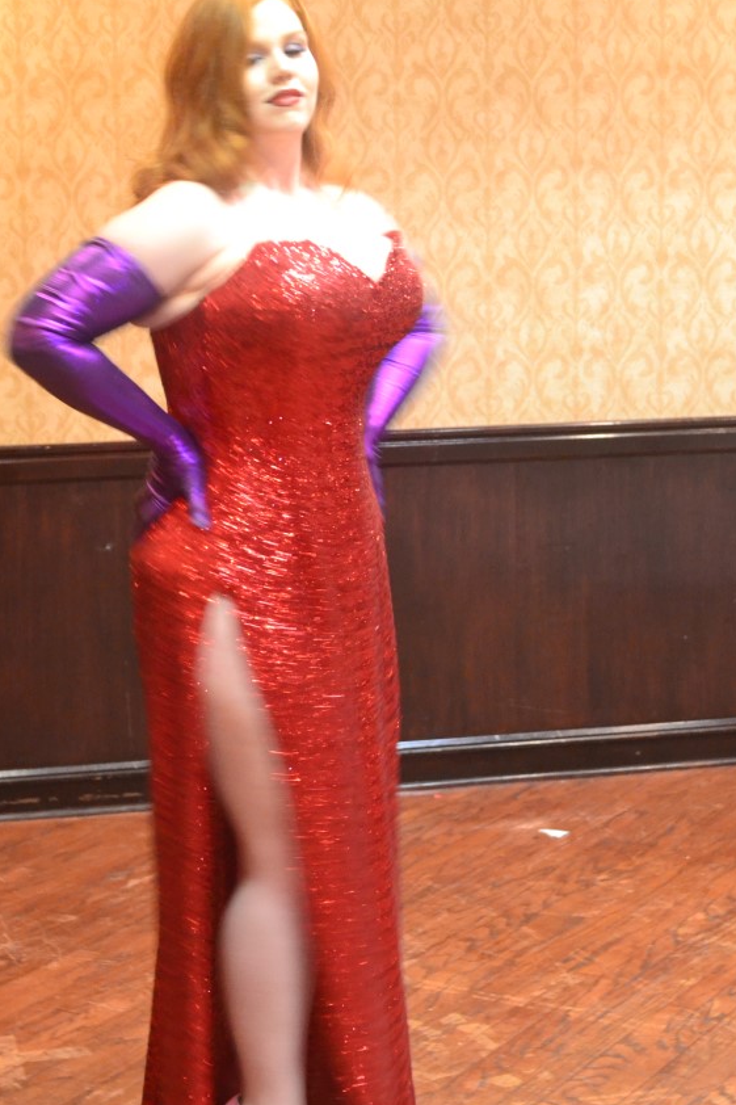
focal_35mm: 78
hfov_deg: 17.5
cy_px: 530
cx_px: 289
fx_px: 2393
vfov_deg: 26.0
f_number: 5
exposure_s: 1/10
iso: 3200
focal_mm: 38
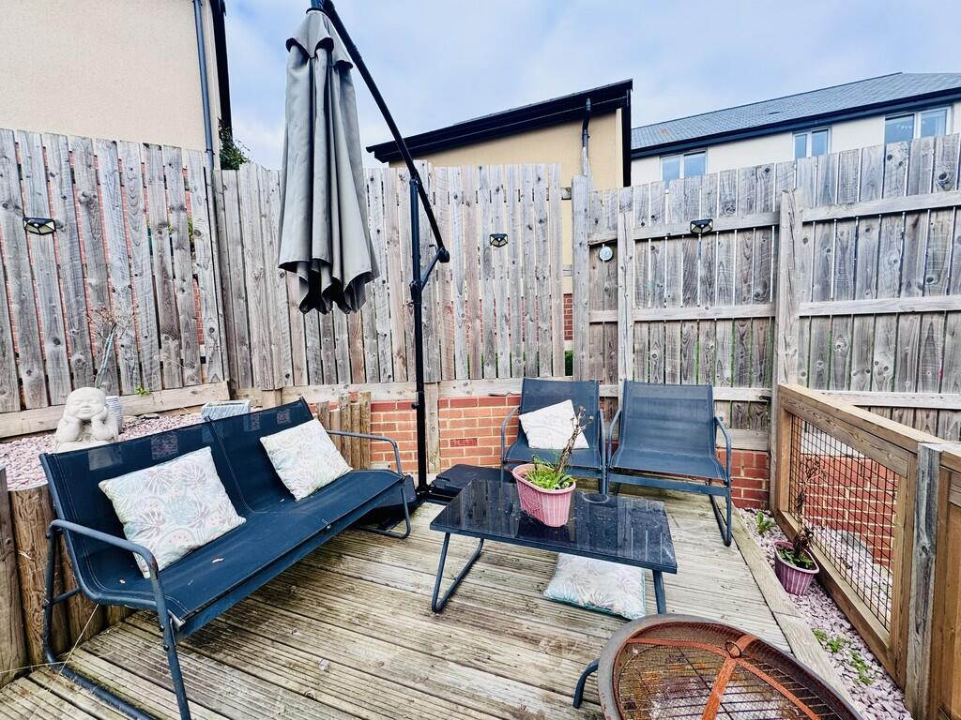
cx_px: 480
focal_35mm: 14
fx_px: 389
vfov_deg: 85.7
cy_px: 360
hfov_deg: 102.1
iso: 40
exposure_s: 1/488
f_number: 2.2
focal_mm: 2.22
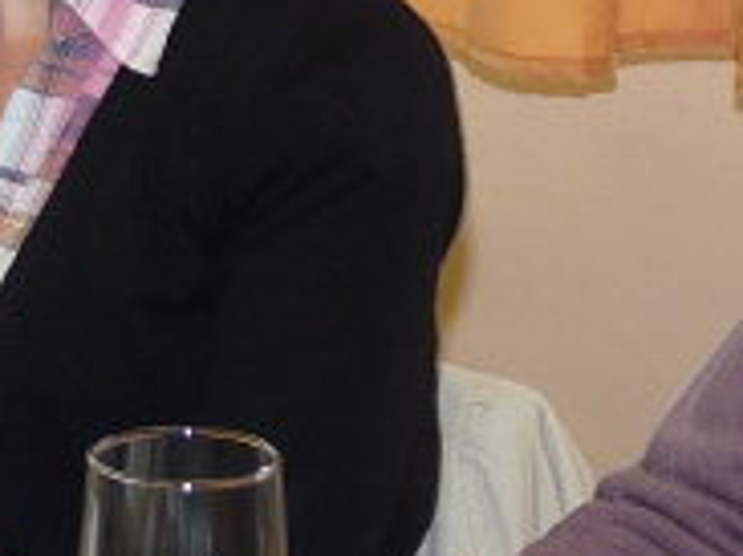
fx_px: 4655
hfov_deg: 9.1
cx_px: 743
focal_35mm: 217
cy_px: 61
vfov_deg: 6.8
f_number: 3
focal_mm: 6.2
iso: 100
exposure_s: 1/30
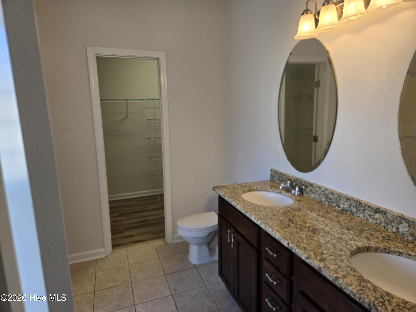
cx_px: 208
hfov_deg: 73.9
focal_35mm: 23
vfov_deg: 58.9
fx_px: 276
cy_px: 156
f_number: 1.8
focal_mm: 5.4
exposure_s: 1/120
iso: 32
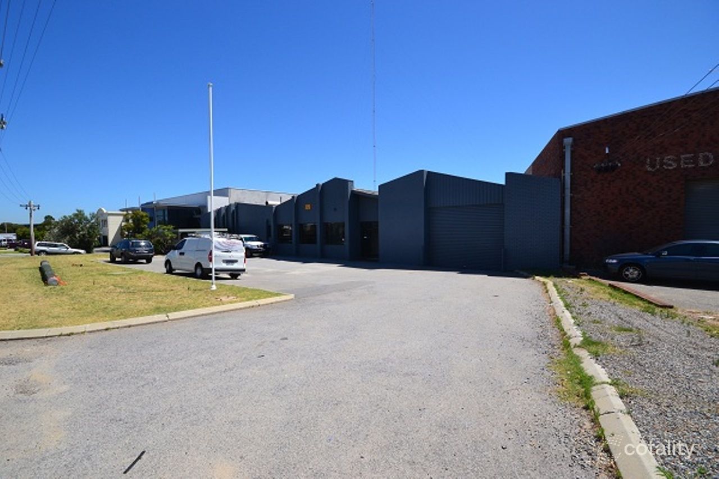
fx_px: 300
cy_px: 240
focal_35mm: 15
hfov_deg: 100.4
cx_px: 360
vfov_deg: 77.3
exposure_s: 1/400
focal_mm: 10
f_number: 11
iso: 400
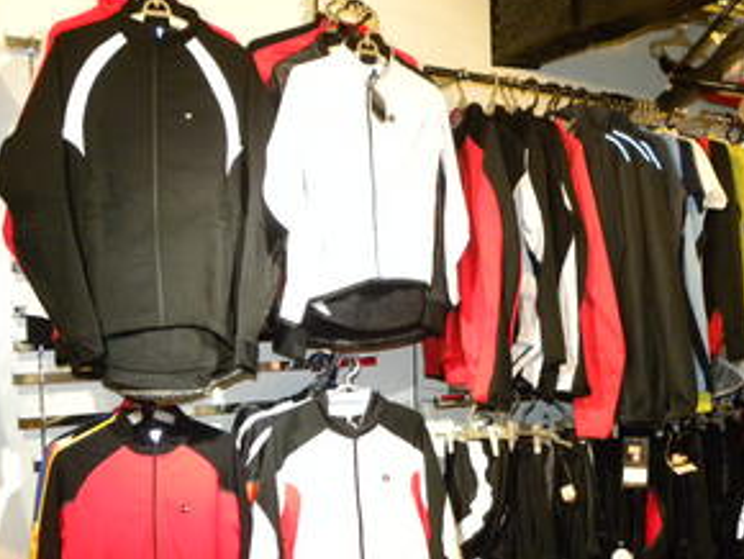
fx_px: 903
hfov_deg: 44.0
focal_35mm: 42
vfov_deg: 34.2
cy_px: 347
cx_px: 508
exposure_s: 1/17.1
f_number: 2.8
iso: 400
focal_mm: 5.2
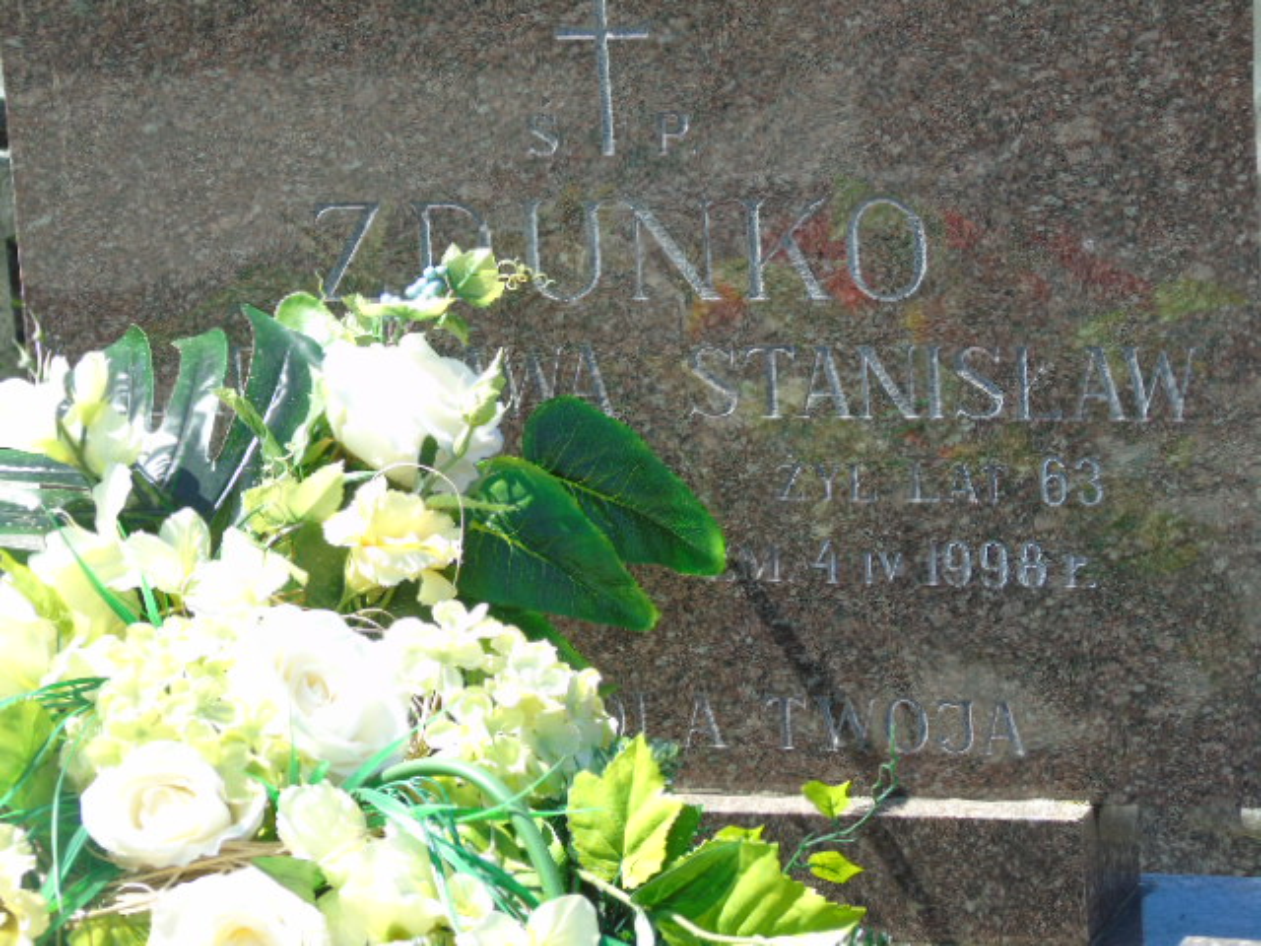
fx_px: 5173
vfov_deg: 10.4
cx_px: 630
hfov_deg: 13.9
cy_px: 473
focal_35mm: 142
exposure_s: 1/200
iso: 80
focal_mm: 25
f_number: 4.7
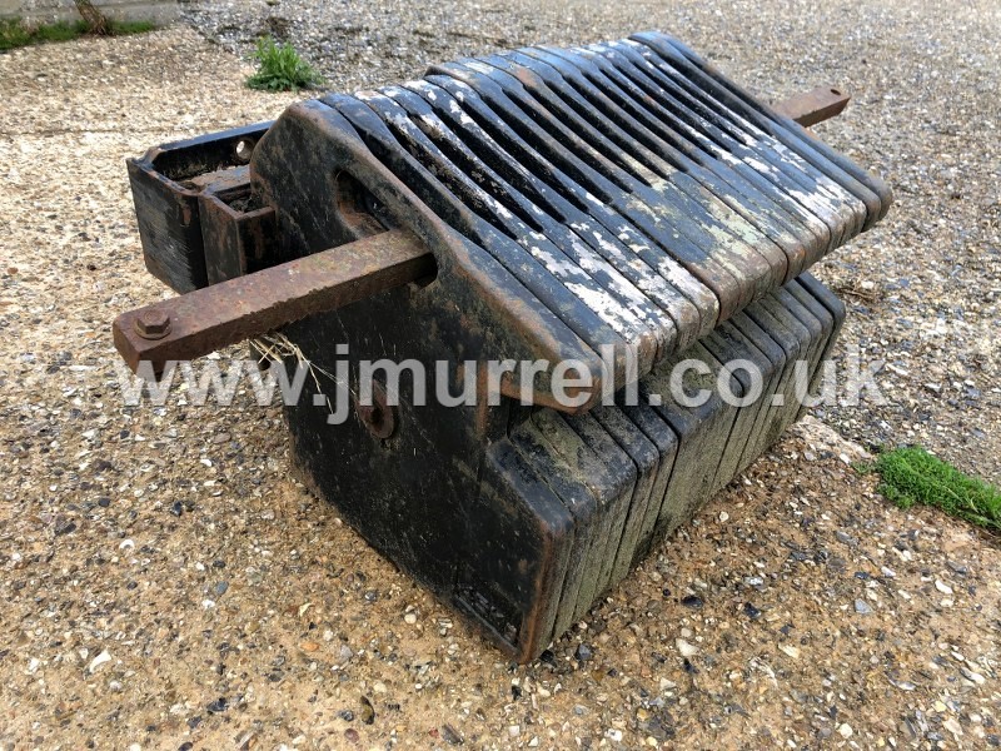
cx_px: 500
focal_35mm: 28
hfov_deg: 63.4
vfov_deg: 49.7
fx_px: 810
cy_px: 376
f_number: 1.8
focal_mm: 3.99
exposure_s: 1/120
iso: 32
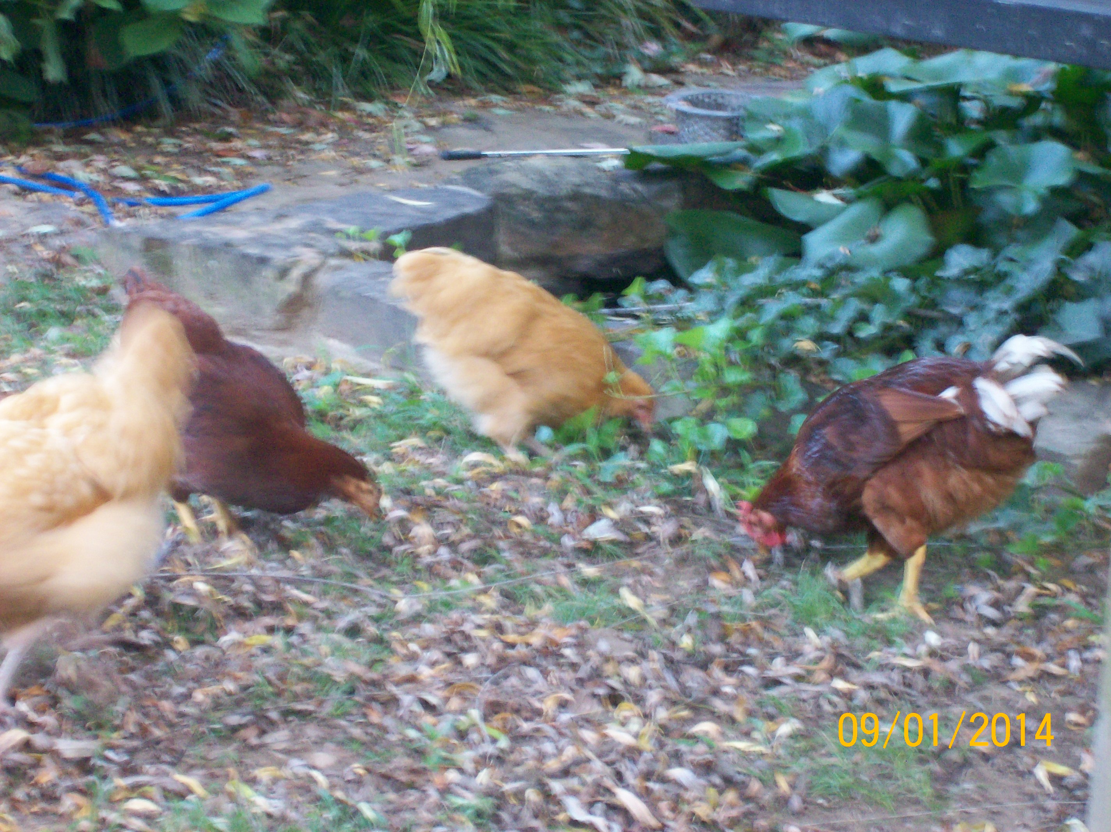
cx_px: 556
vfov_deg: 13.7
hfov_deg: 18.2
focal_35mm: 108
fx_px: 3464
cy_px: 416
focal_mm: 18
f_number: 4.8
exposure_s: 1/10.7
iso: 160
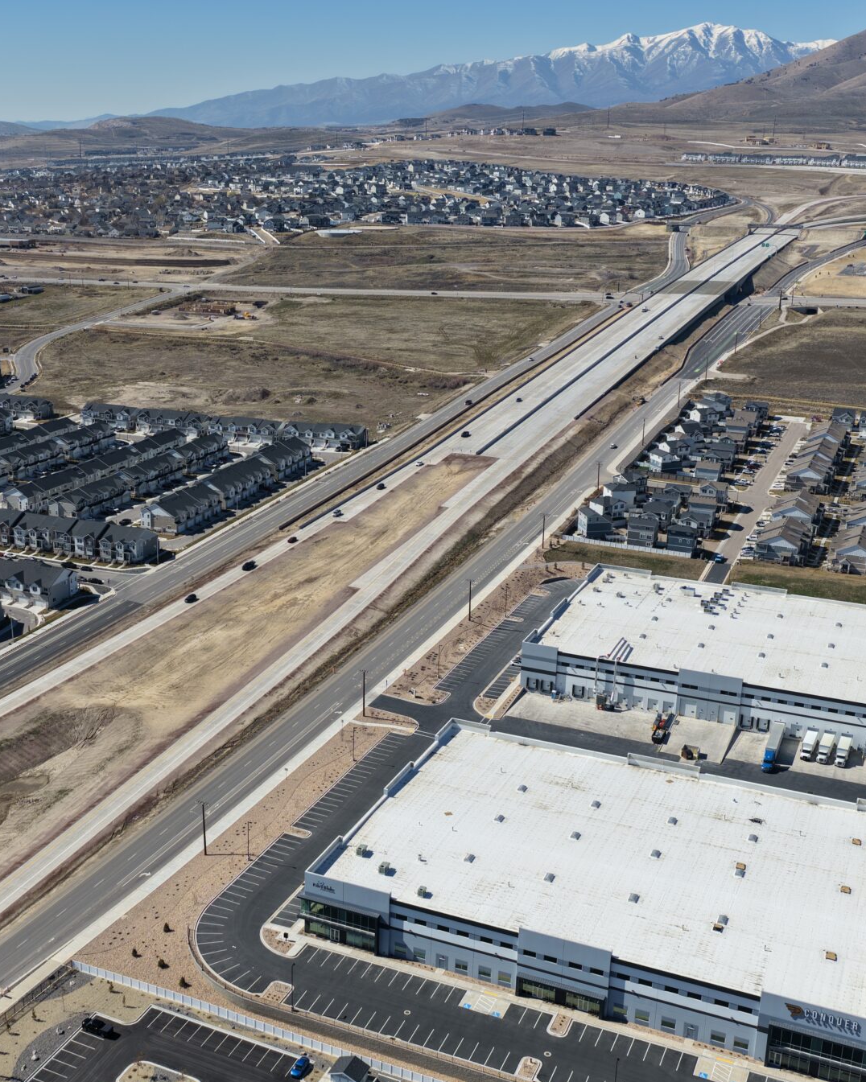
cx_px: 291
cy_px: 548
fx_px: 1282
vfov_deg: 45.8
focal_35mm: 40
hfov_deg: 37.0
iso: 160
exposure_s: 1/160
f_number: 2.8
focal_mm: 14.45
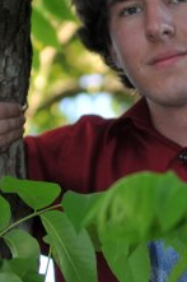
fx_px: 1751
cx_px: 176
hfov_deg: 6.1
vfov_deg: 9.2
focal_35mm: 224
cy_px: 193
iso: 200
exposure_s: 1/125
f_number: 2.8
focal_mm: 55
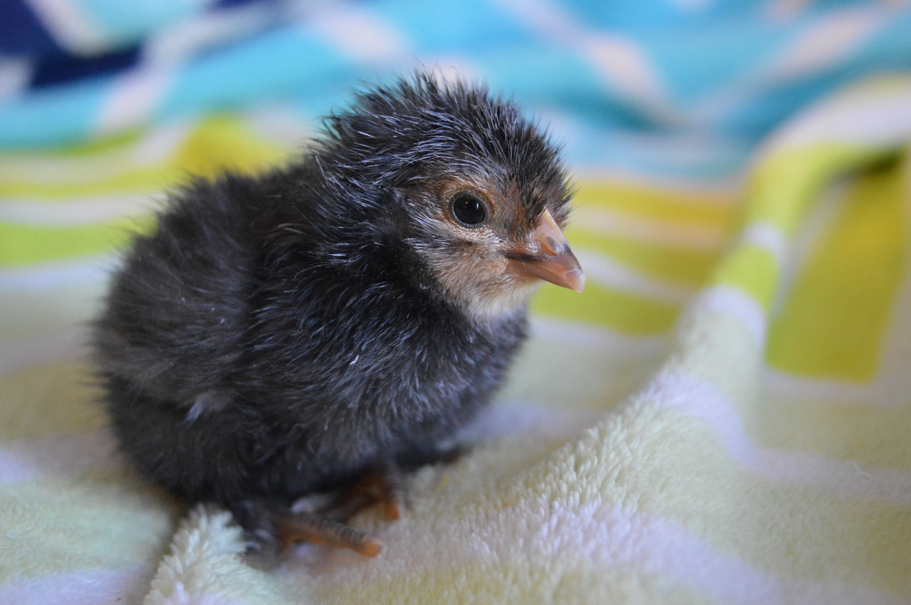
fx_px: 1365
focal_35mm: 54
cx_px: 456
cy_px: 302
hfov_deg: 36.9
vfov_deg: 25.0
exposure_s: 1/80
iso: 3200
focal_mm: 36
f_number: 4.8
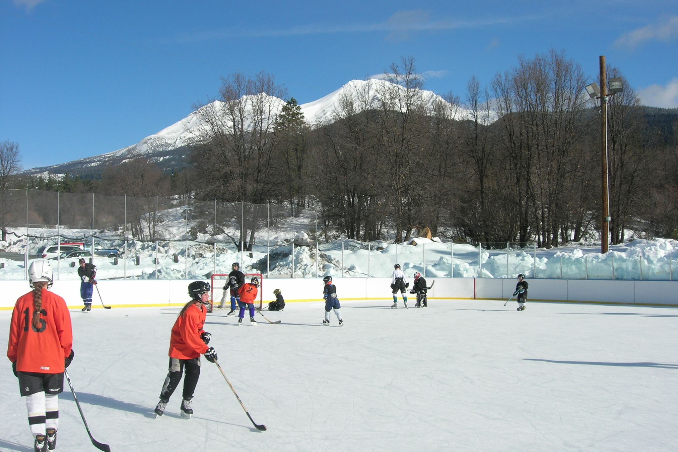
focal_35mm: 40
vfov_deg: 33.4
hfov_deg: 48.5
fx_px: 753
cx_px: 342
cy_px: 213
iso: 64
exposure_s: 1/860
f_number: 4.8
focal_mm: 7.8
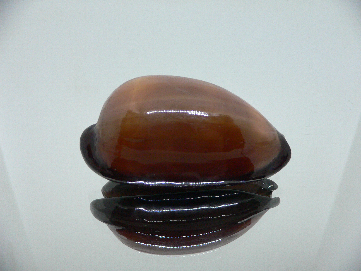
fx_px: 365
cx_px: 180
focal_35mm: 35
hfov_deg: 52.6
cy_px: 136
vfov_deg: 40.7
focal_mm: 4.6
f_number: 2.8
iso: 200
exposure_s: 1/40
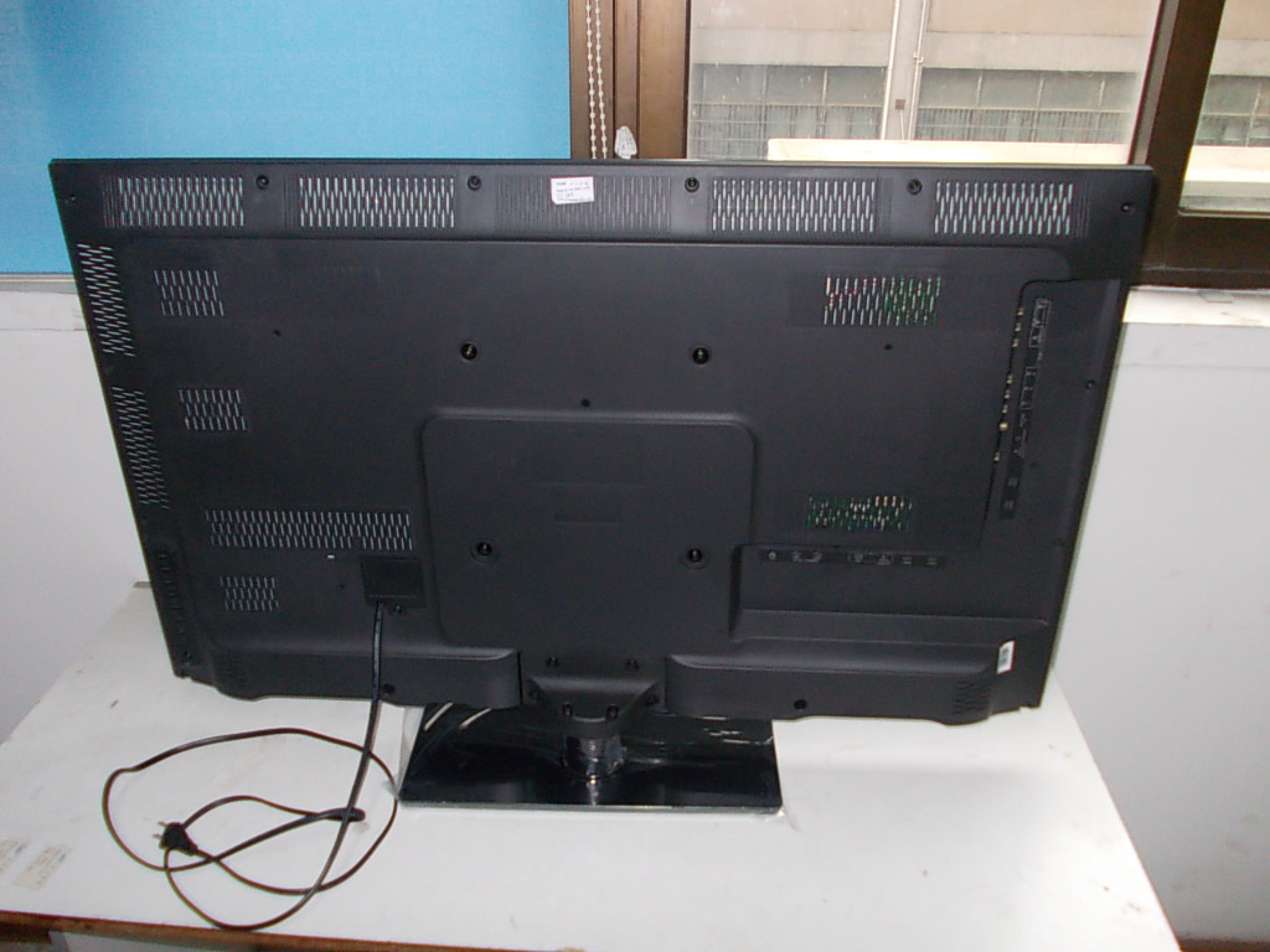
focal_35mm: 28
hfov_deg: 63.4
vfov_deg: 49.7
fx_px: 1027
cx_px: 635
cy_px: 476
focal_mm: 4
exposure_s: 1/25
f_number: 2.7
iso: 200
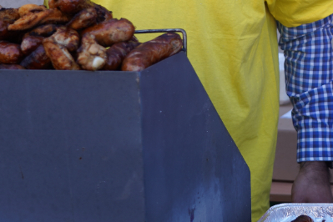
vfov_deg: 9.8
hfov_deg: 14.5
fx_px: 1267
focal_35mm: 137
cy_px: -57
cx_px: 386
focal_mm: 42
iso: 100
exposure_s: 1/160
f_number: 4
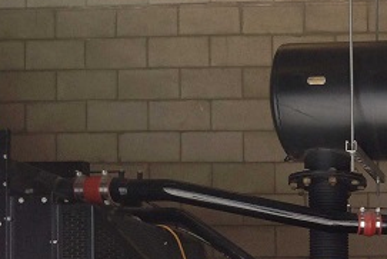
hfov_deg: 20.0
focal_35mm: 93
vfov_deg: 14.1
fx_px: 1000
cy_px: 350
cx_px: 512
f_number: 2.4
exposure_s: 1/233
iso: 64
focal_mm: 4.12
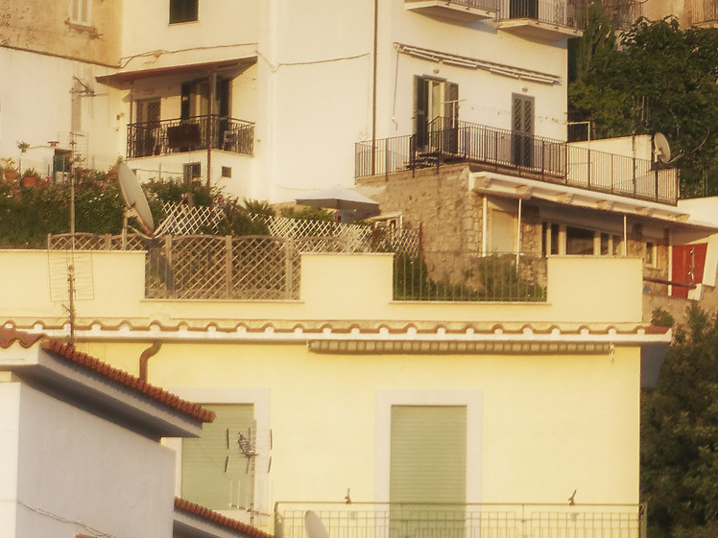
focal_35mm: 321
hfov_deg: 6.1
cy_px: -263
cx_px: 1134
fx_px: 6658
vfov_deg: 4.6
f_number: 6.3
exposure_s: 1/500
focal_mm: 50
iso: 200
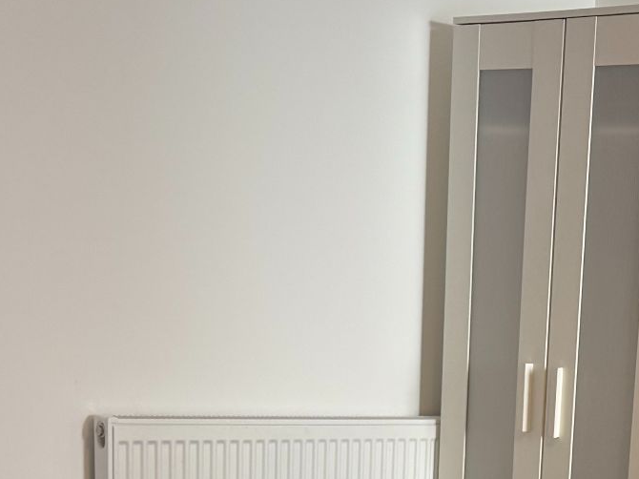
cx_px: 653
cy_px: 654
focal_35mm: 86
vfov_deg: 16.1
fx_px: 1587
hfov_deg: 21.9
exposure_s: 1/100
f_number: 1.78
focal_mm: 6.76
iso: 125
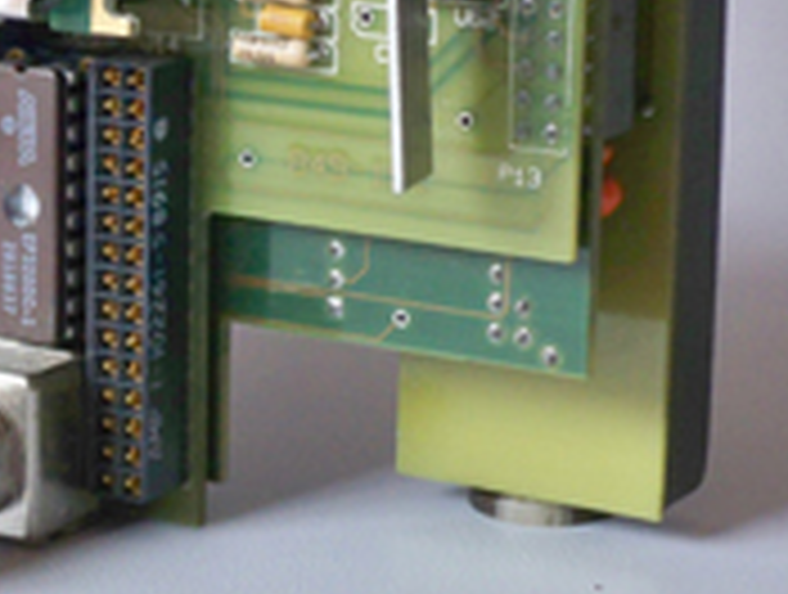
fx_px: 3536
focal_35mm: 155
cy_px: 126
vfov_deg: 9.6
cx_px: 32
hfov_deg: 12.6
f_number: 4.5
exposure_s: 1/80
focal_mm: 12.1
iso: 320
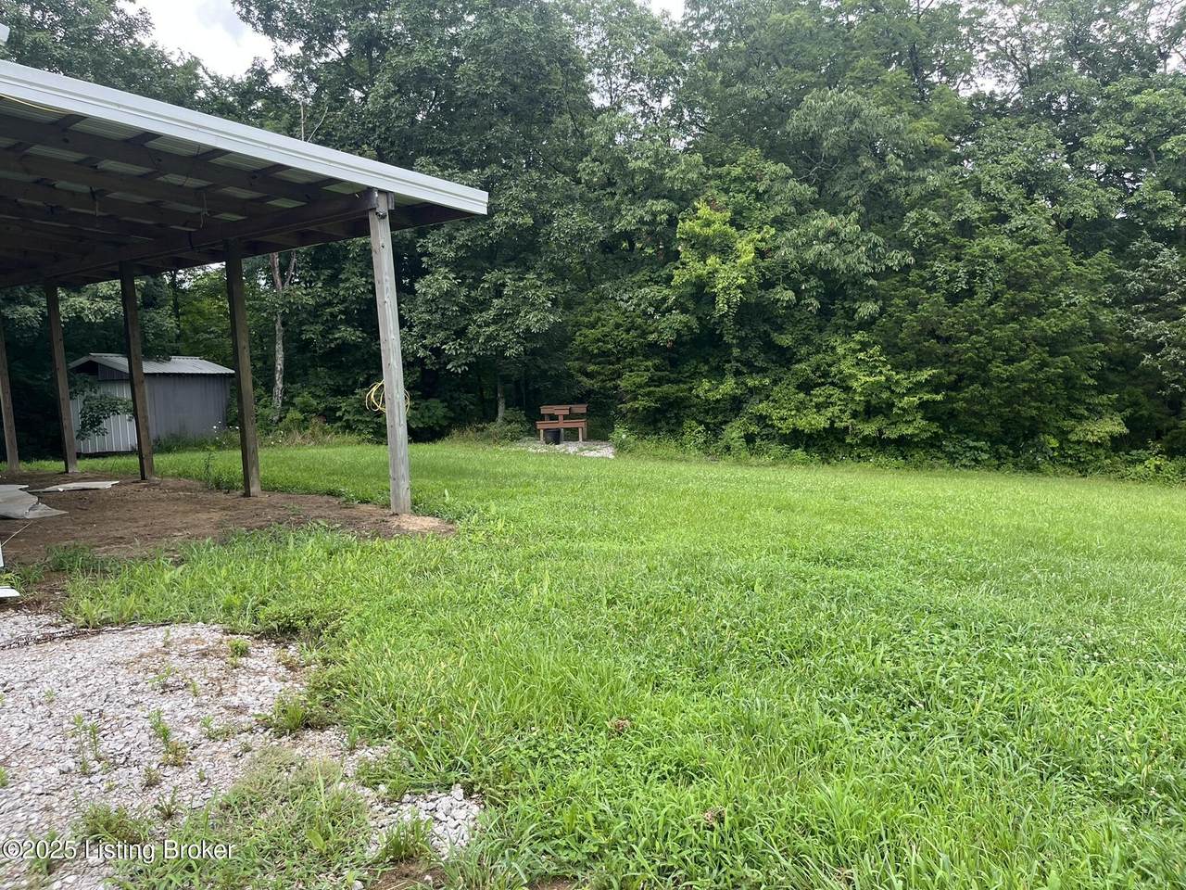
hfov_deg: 67.3
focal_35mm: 26
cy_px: 445
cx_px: 593
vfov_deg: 53.1
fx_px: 891
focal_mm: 5.1
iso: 50
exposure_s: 1/504
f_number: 1.6
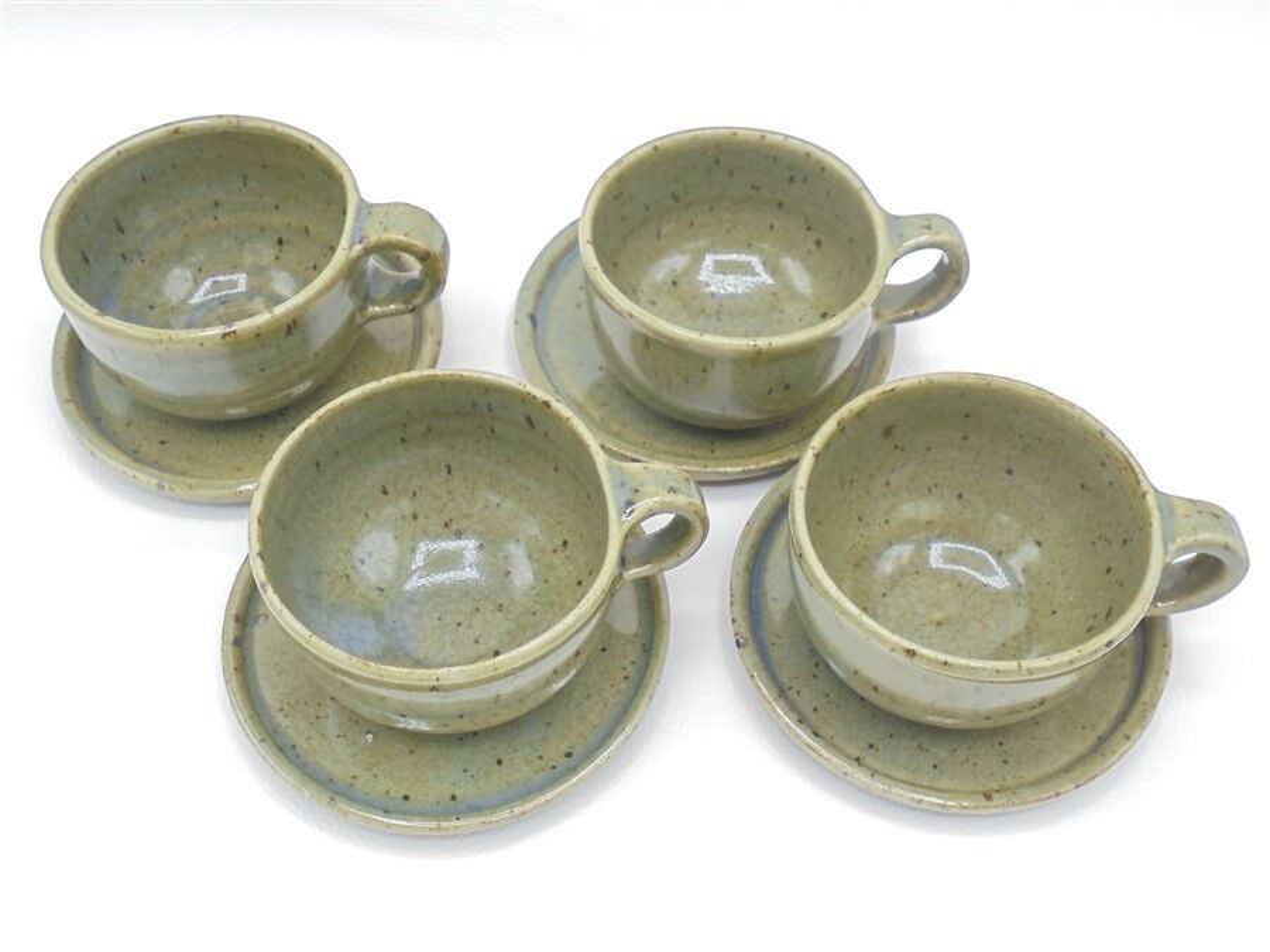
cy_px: 476
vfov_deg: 37.7
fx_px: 1394
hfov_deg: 49.0
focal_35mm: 38
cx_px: 635
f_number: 4.2
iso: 160
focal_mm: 6.9
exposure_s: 1/30
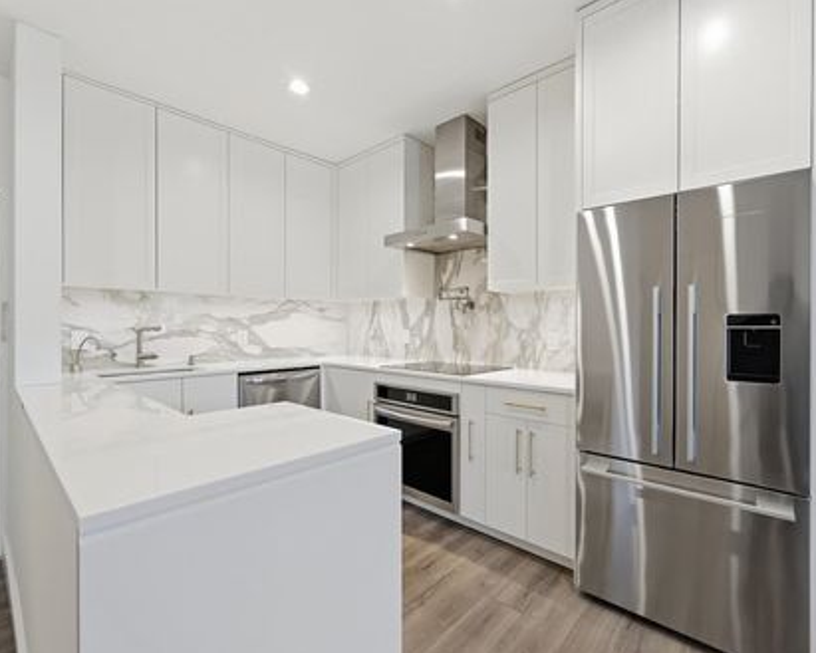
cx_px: 473
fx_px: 386
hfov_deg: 92.3
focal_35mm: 16
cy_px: 327
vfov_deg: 80.4
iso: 250
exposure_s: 1/80
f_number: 8
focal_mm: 14
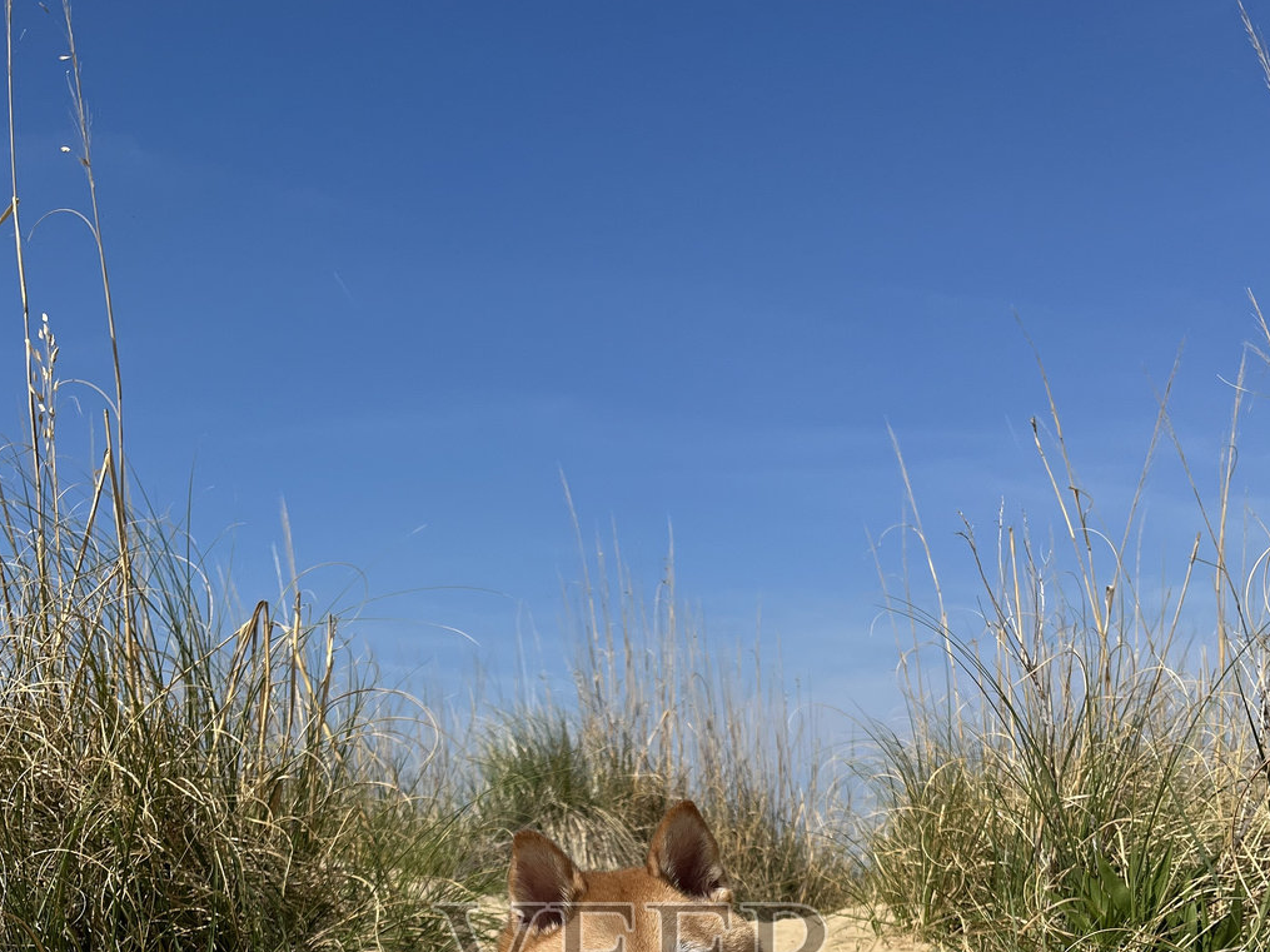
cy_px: 988
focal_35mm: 41
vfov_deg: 31.9
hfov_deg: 45.8
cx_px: 643
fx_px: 1504
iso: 50
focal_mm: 5.1
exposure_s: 1/5848
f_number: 1.6
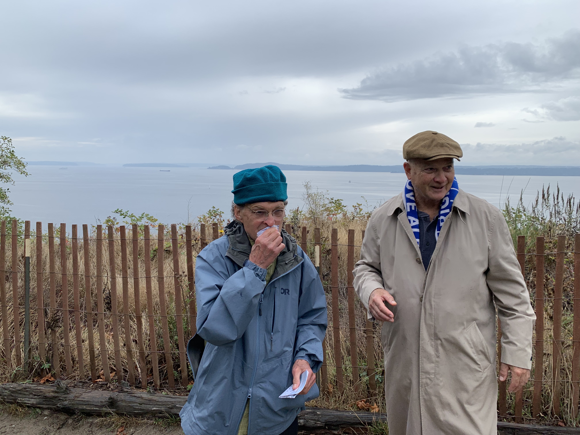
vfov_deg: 53.1
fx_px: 436
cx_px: 290
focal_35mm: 26
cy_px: 218
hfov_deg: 67.3
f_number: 1.8
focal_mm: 4.25
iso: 25
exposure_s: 1/1314
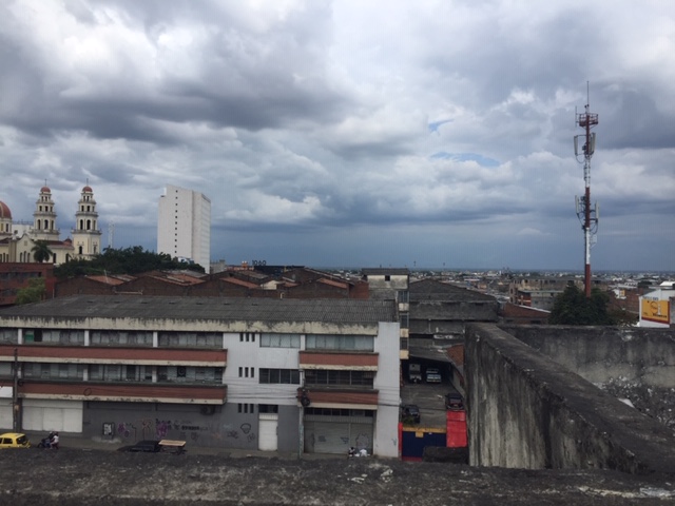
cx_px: 338
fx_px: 565
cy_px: 253
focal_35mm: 29
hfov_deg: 61.7
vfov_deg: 48.2
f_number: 2.2
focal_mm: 4.15
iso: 32
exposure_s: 1/2198
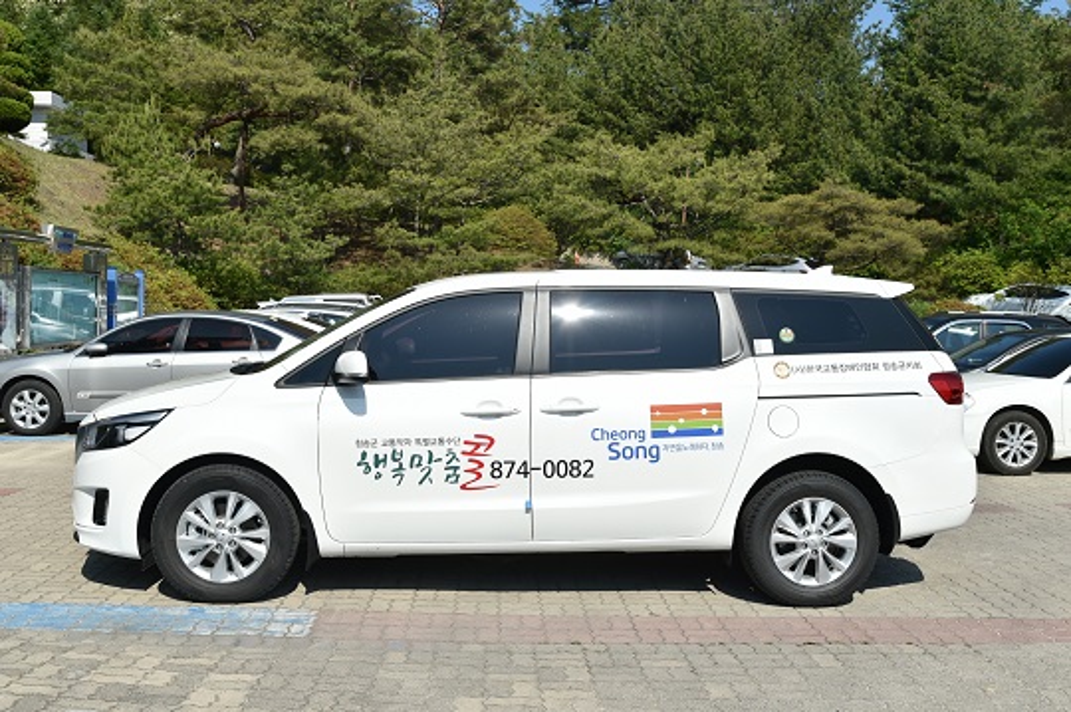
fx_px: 1129
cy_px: 356
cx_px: 536
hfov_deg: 50.7
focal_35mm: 38
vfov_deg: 35.0
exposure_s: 1/640
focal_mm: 38
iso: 320
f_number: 9
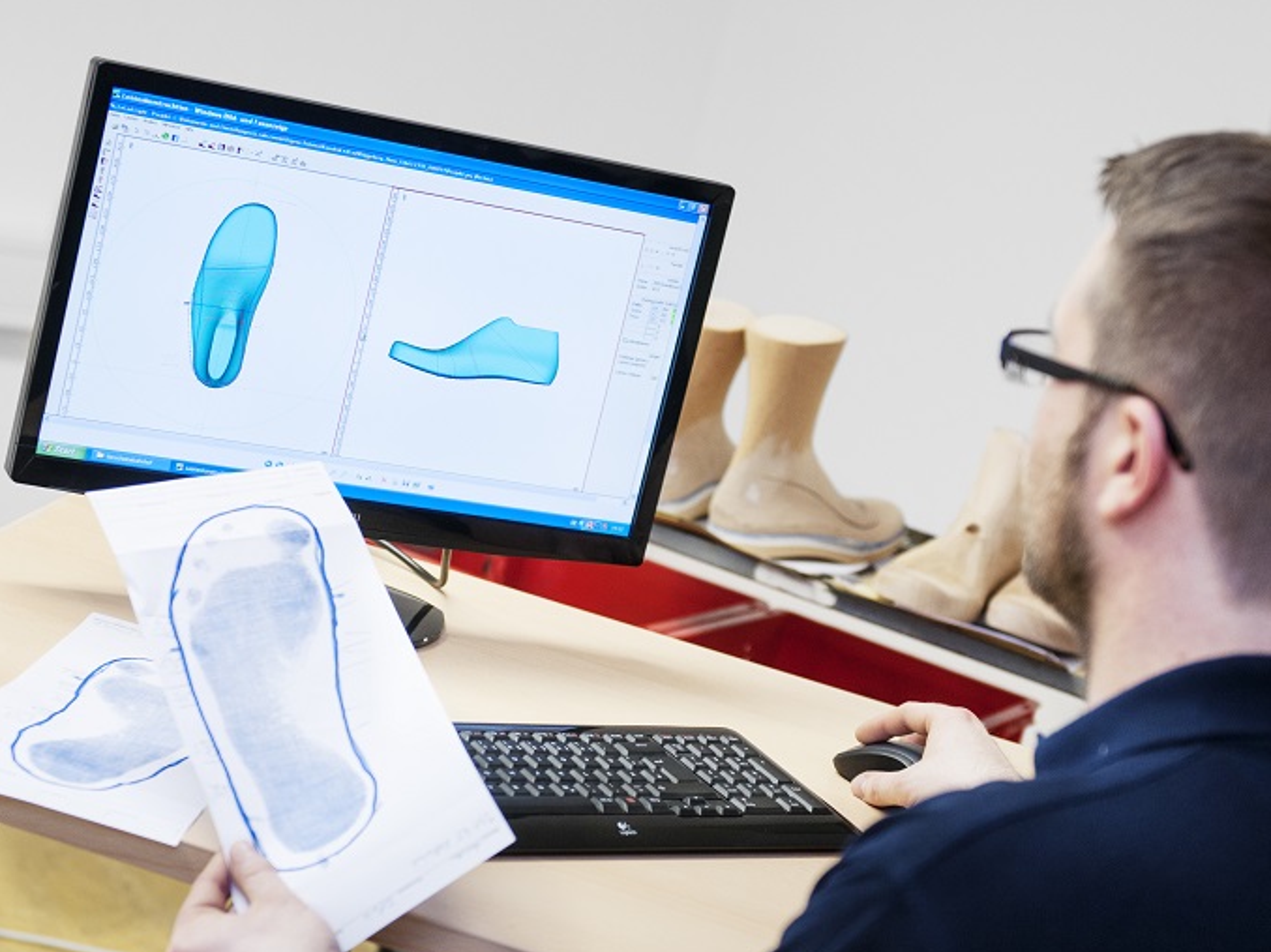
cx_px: 626
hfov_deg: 23.0
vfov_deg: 17.4
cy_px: 469
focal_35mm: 85
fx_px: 3120
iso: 400
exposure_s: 1/60
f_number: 3.2
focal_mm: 50
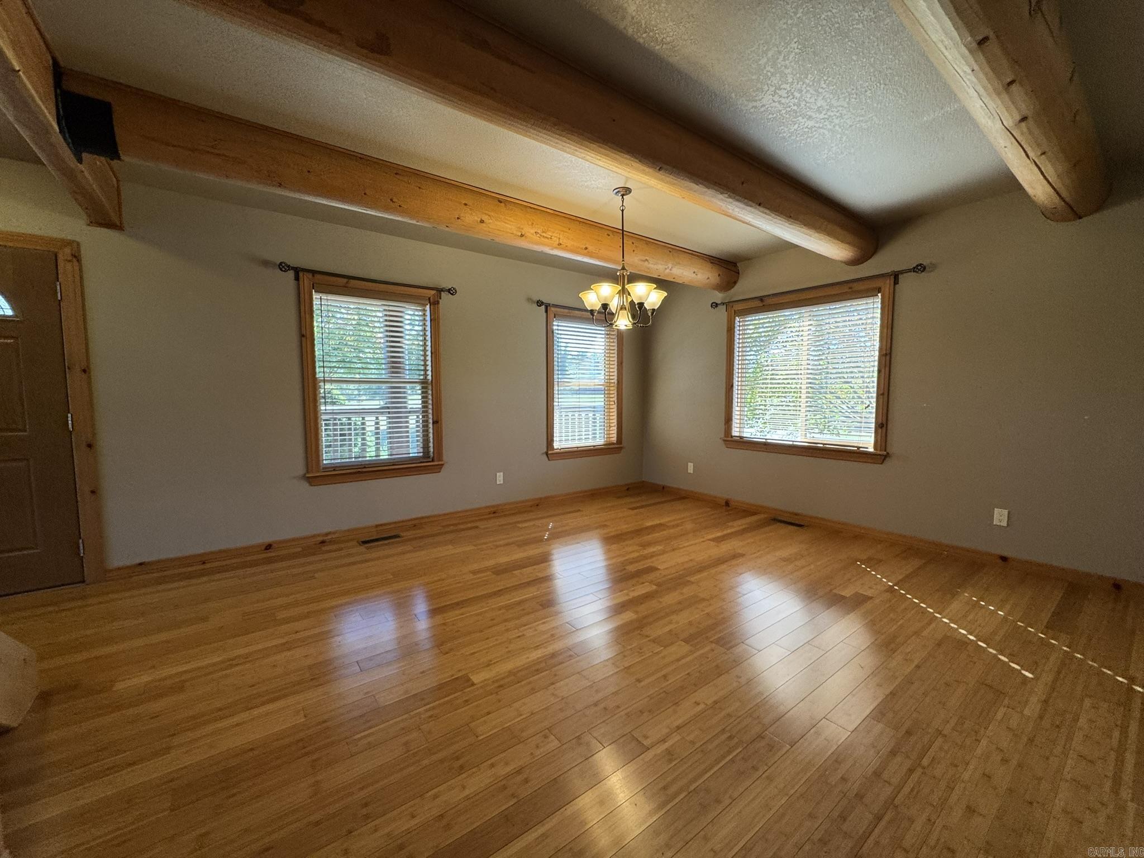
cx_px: 572
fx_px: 463
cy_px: 429
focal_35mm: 14
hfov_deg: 102.1
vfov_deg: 85.7
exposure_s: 1/120
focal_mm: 2.22
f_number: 2.2
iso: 160
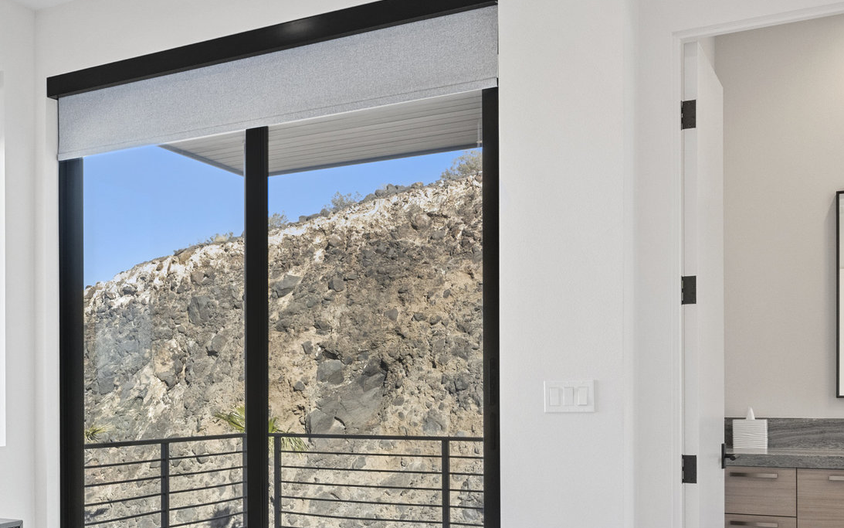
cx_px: 56
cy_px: 378
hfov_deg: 39.0
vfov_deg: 27.1
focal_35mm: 47
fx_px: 1081
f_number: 8
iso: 500
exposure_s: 1/6
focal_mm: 14
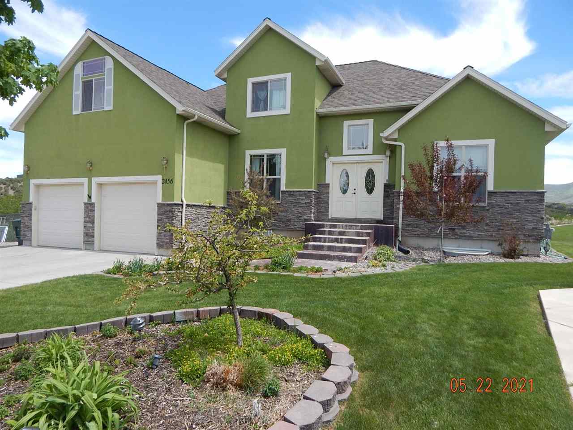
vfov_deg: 61.1
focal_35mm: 22
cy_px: 215
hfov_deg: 76.4
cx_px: 286
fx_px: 364
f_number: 3
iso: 125
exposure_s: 1/1000
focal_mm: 4
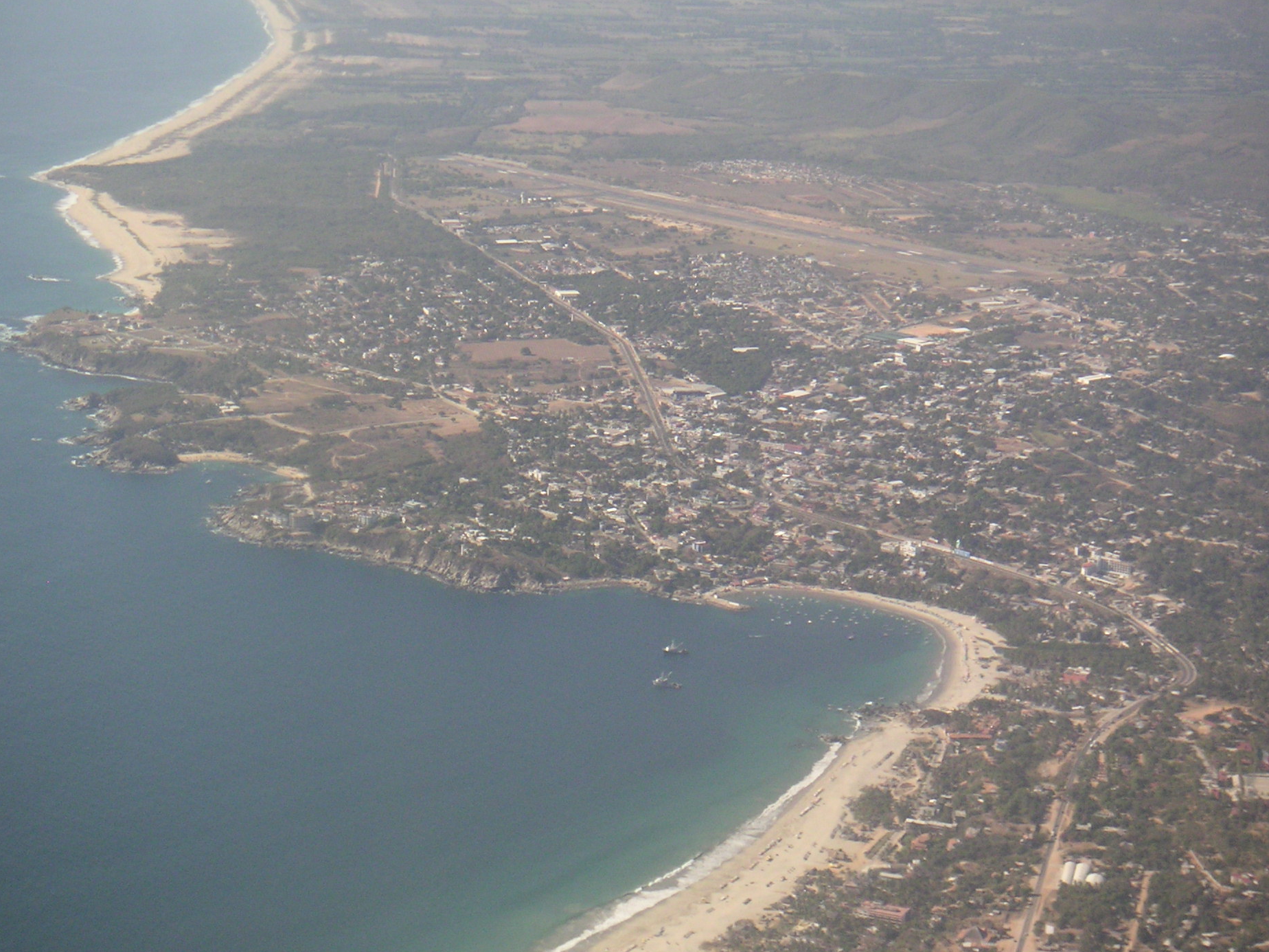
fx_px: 3006
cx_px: 612
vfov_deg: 18.0
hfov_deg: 23.8
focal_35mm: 82
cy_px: 488
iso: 100
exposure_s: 1/750
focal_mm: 11.5
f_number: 3.2
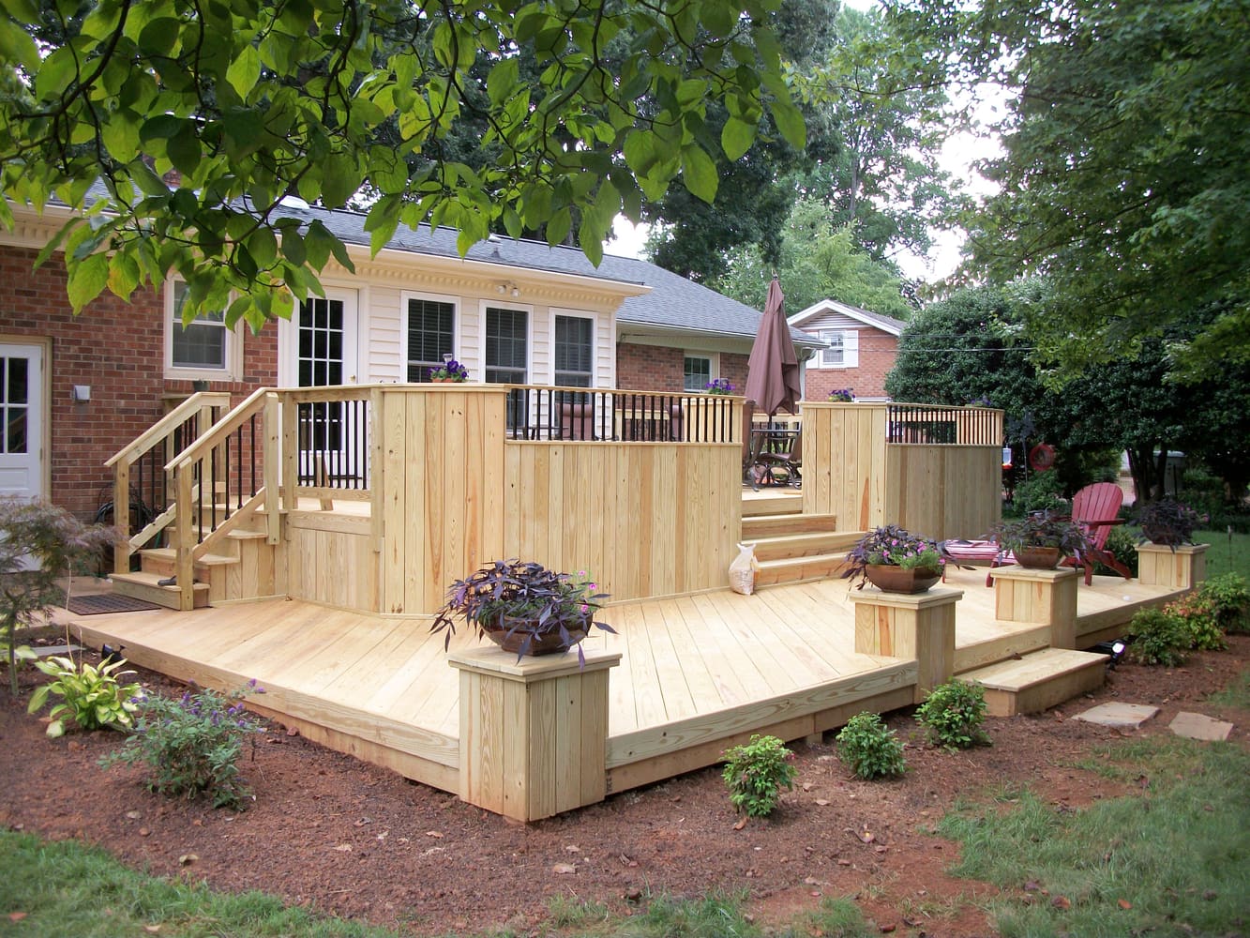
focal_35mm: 32
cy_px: 469
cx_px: 625
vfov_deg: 44.2
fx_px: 1156
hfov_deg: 56.8
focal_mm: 5.7
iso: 80
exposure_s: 1/100
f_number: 2.9
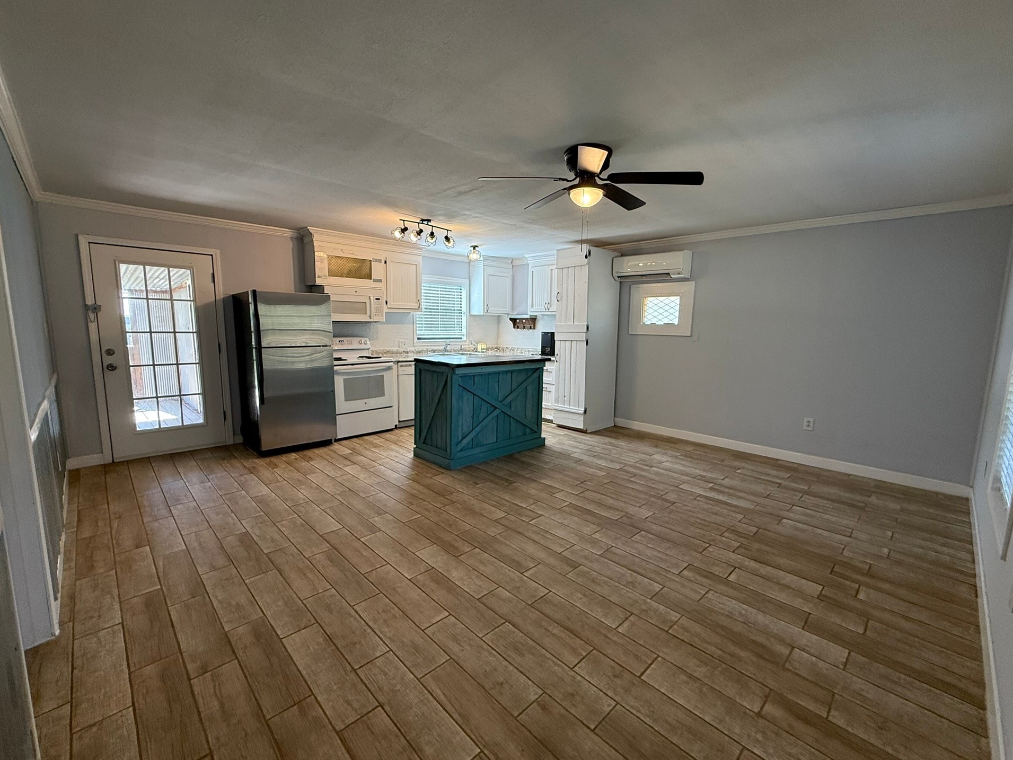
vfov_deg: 81.8
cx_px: 522
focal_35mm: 15
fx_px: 439
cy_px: 386
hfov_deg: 98.1
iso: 160
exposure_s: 1/120
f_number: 2.2
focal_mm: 2.22
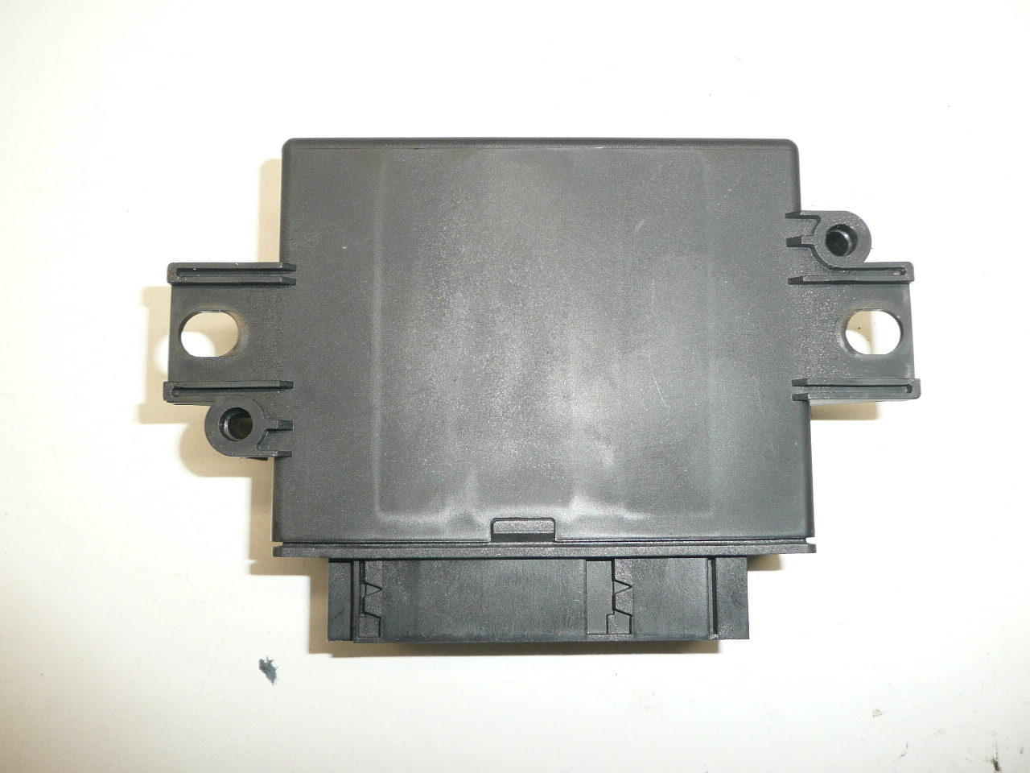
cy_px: 386
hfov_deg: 60.0
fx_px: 893
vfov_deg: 46.8
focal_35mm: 30
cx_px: 515
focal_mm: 4.6
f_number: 3.3
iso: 100
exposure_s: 1/50
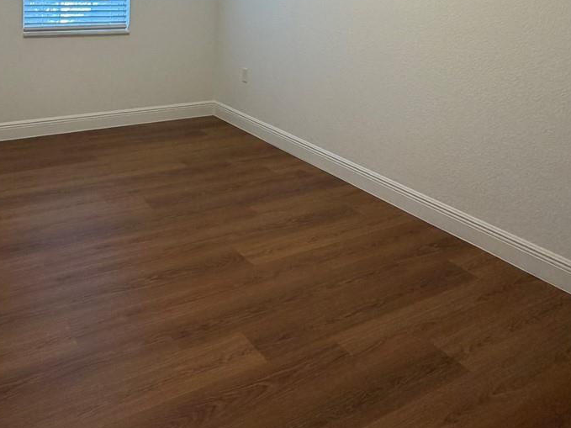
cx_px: 205
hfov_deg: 54.6
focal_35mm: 33
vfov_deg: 39.0
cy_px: 21
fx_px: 544
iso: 200
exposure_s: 1/60
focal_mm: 2.22
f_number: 2.2
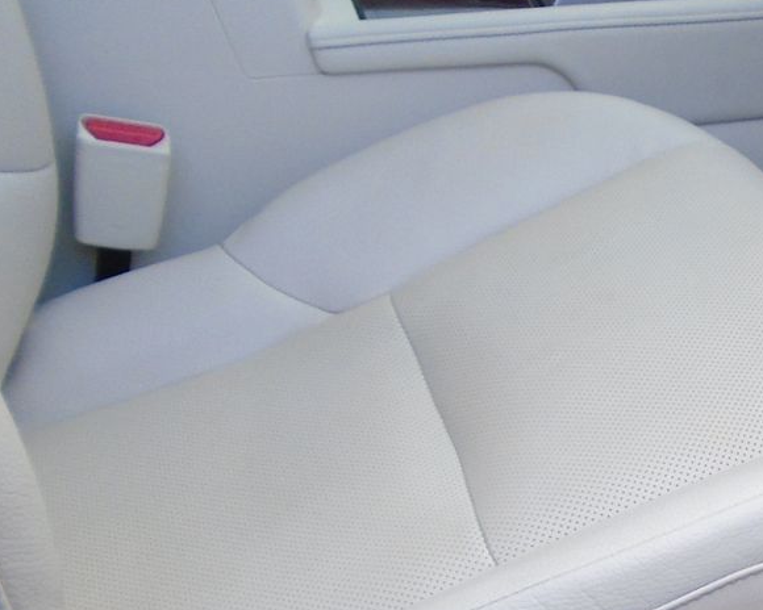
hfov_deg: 23.6
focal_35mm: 70
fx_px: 1581
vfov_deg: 21.3
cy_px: 569
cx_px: 1023
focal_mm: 4.6
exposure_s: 1/30
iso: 100
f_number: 3.2
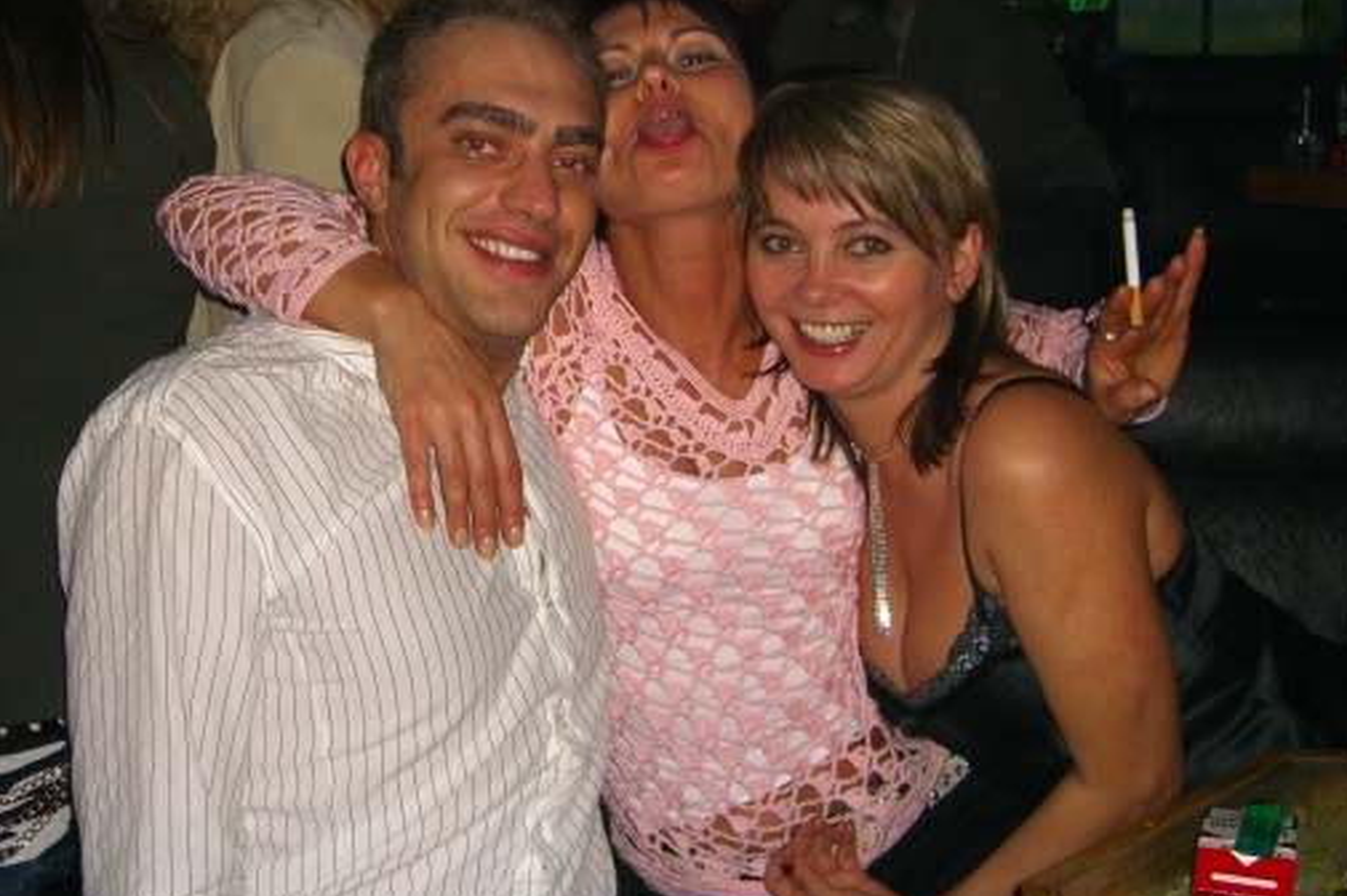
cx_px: 584
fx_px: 1757
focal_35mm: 47
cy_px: 339
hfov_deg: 41.9
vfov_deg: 28.5
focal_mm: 7.9
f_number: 2.8
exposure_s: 1/60
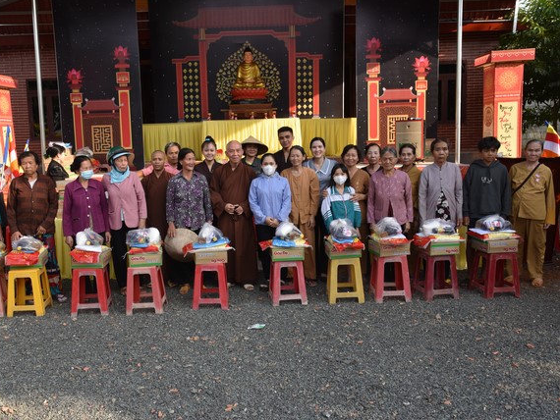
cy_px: 209
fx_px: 550
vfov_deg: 41.8
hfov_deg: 53.8
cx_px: 242
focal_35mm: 34
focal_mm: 31
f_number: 8
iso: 400
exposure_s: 1/250
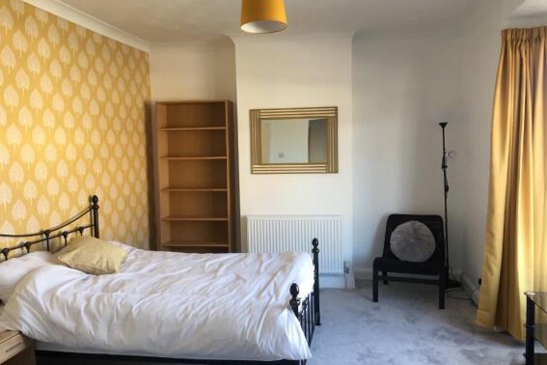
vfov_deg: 42.3
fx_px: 471
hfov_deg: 60.3
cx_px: 274
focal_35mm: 31
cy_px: 186
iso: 32
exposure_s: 1/40
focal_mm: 4.15
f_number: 2.2
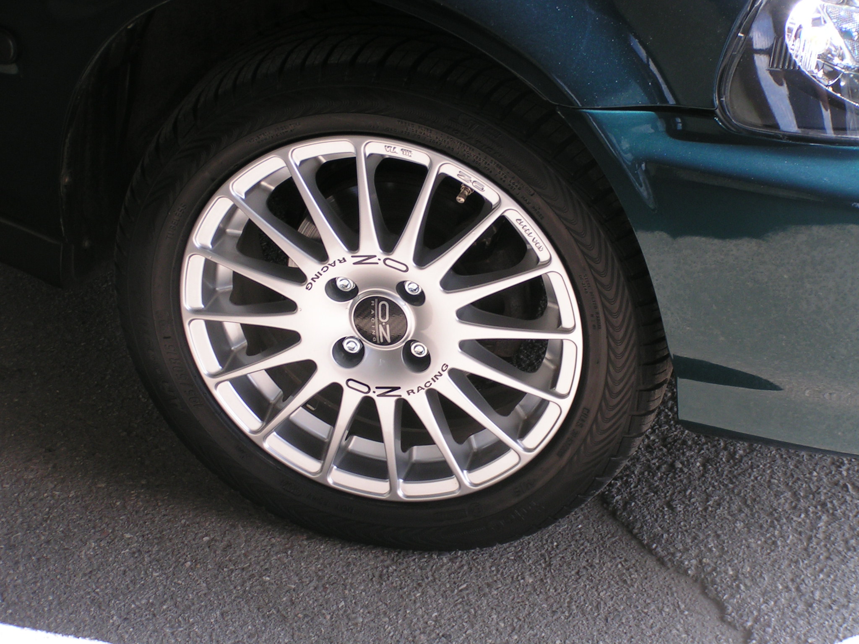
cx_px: 430
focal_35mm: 104
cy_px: 322
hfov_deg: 18.9
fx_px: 2581
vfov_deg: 14.2
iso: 50
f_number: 4.5
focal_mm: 15.9
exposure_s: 1/100
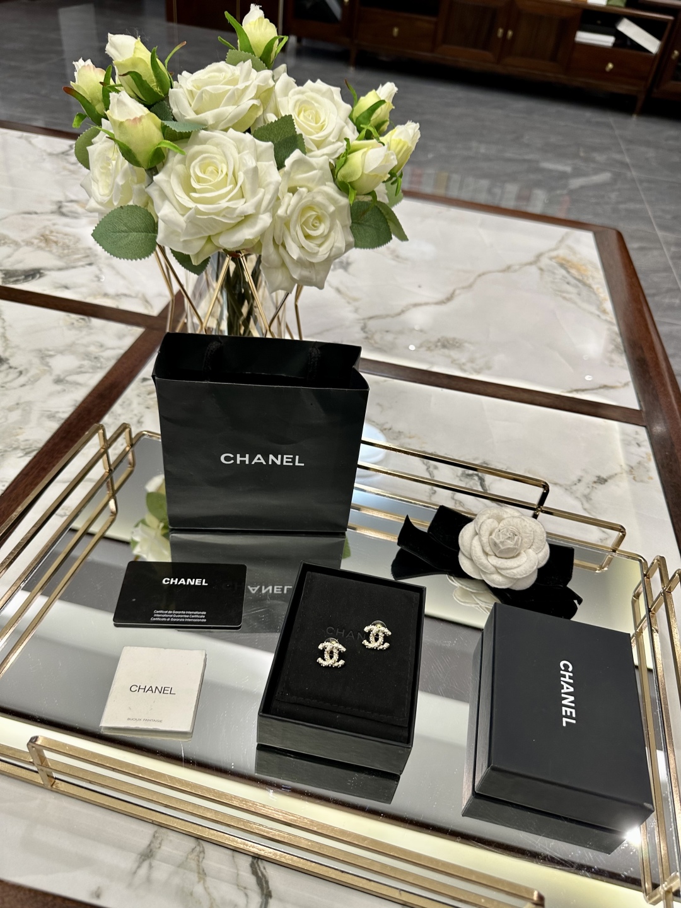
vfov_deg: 71.6
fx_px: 630
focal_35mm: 24
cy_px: 454
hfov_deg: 56.8
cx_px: 340
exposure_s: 1/50
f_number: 1.78
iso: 125
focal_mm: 6.86
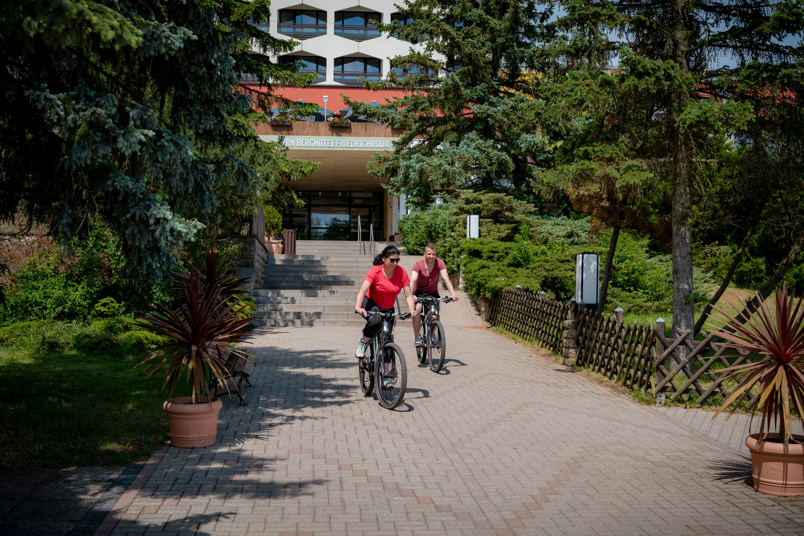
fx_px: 960
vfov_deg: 31.2
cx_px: 402
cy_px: 268
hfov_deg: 45.4
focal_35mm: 43
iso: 100
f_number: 4
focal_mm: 43
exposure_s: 1/2500
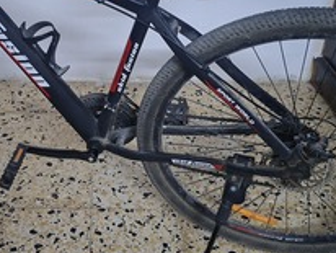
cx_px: 95
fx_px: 496
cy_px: 79
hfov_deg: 36.8
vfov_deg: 28.4
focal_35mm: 51
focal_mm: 5.54
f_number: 1.8
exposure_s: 1/24
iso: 500
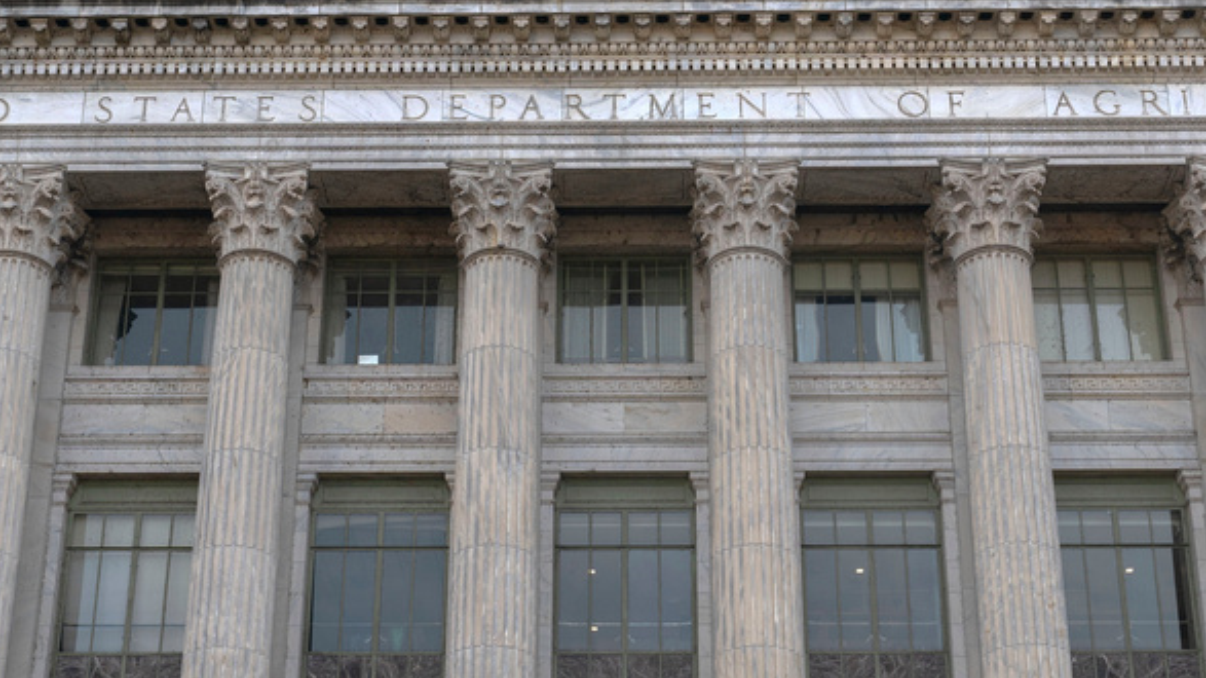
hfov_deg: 32.8
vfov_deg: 18.7
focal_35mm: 64
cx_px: 598
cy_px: 529
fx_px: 2046
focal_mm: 35
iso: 160
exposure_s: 1/160
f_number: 6.3
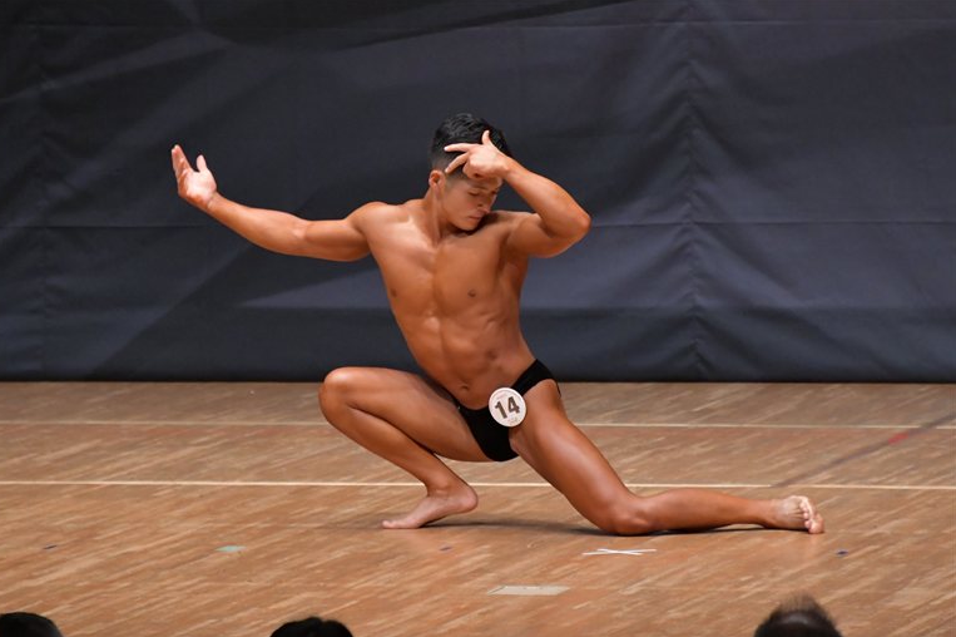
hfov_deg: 5.4
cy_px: 321
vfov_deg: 3.6
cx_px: 472
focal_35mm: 381
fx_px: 10113
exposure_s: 1/400
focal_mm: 250
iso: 6400
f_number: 5.6
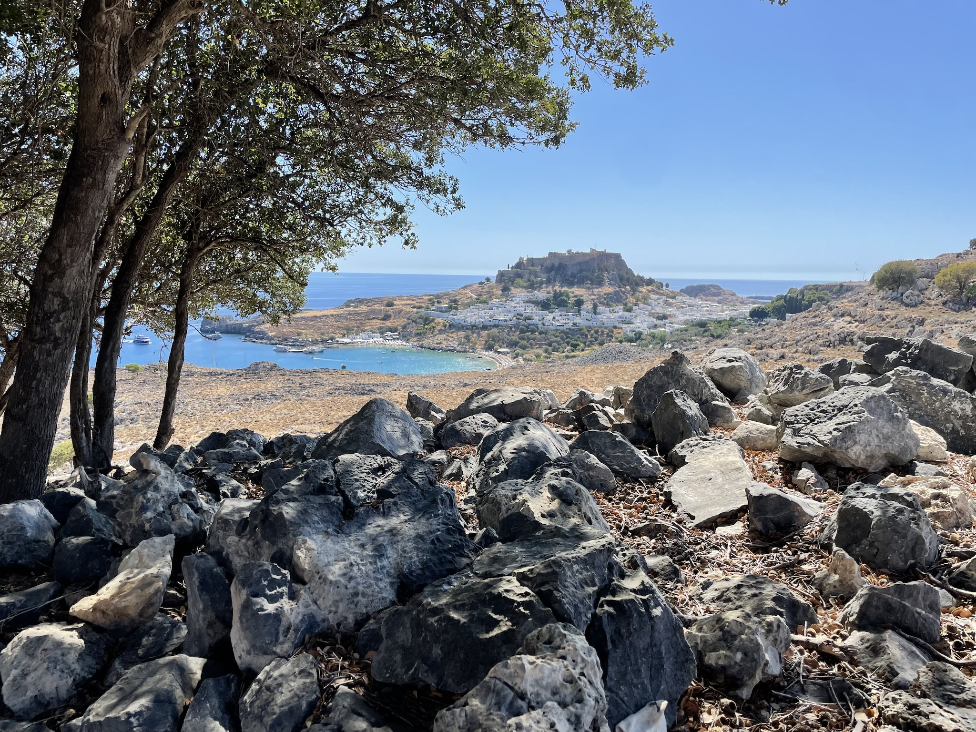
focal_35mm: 26
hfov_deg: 67.3
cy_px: 366
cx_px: 488
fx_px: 733
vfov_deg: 53.1
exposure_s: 1/3401
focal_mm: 4.2
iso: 32
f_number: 1.6
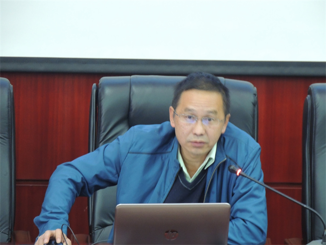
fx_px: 3296
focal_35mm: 350
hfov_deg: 5.7
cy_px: 122
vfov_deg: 4.2
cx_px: 163
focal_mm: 62.4
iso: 800
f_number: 4.8
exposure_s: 1/5
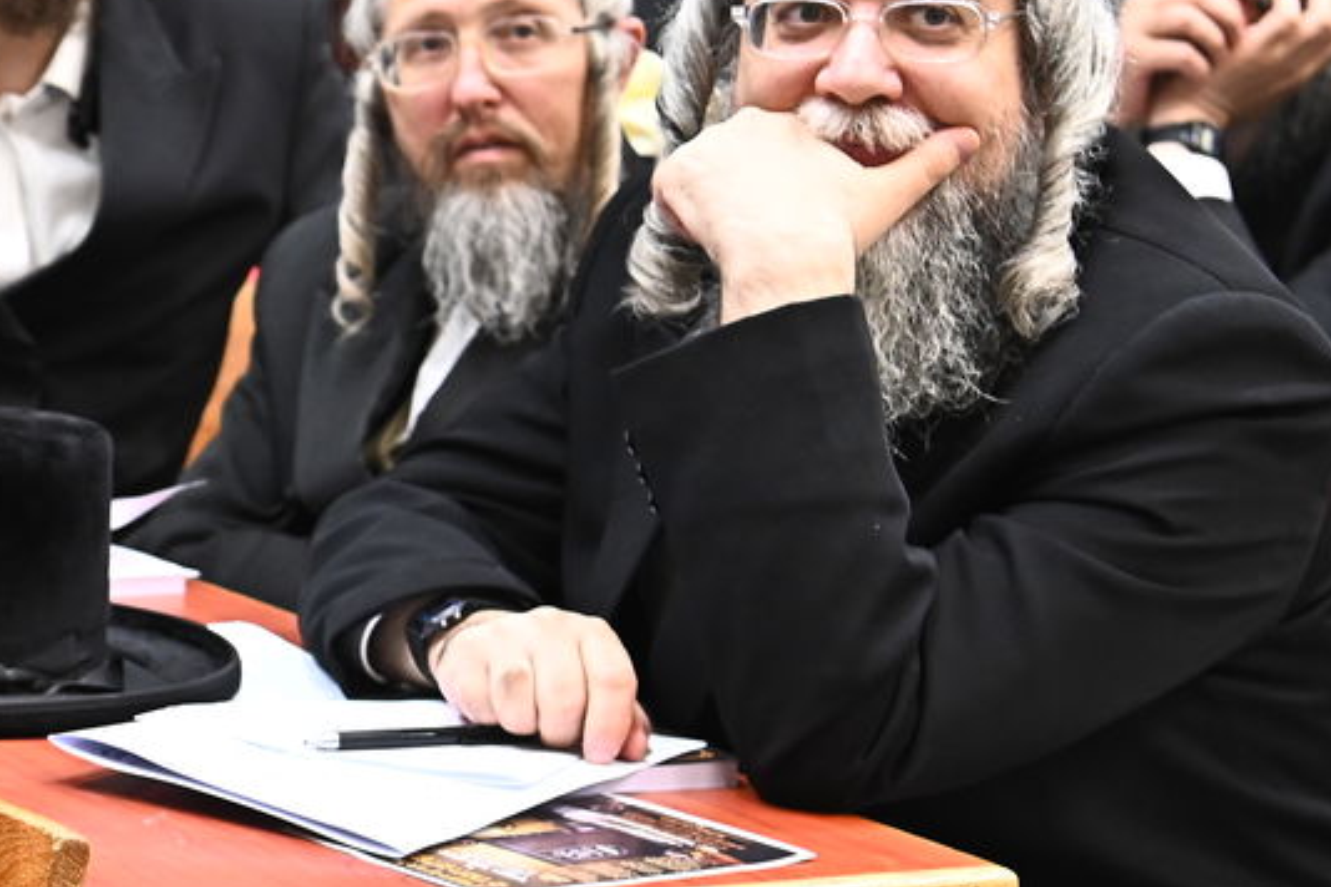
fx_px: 4843
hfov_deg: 15.1
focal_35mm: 131
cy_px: 326
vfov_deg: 10.5
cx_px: -227
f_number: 4.5
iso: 2500
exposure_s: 1/200
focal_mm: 50
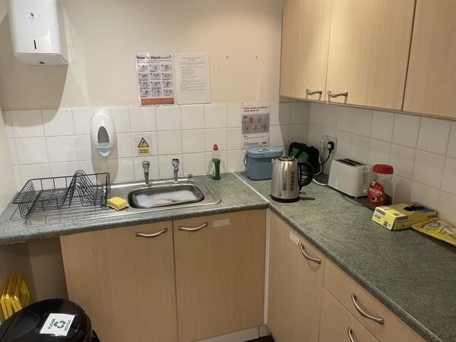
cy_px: 171
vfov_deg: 53.1
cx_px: 228
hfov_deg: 67.3
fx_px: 343
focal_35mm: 26
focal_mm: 4.2
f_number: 1.6
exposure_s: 1/50
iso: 100
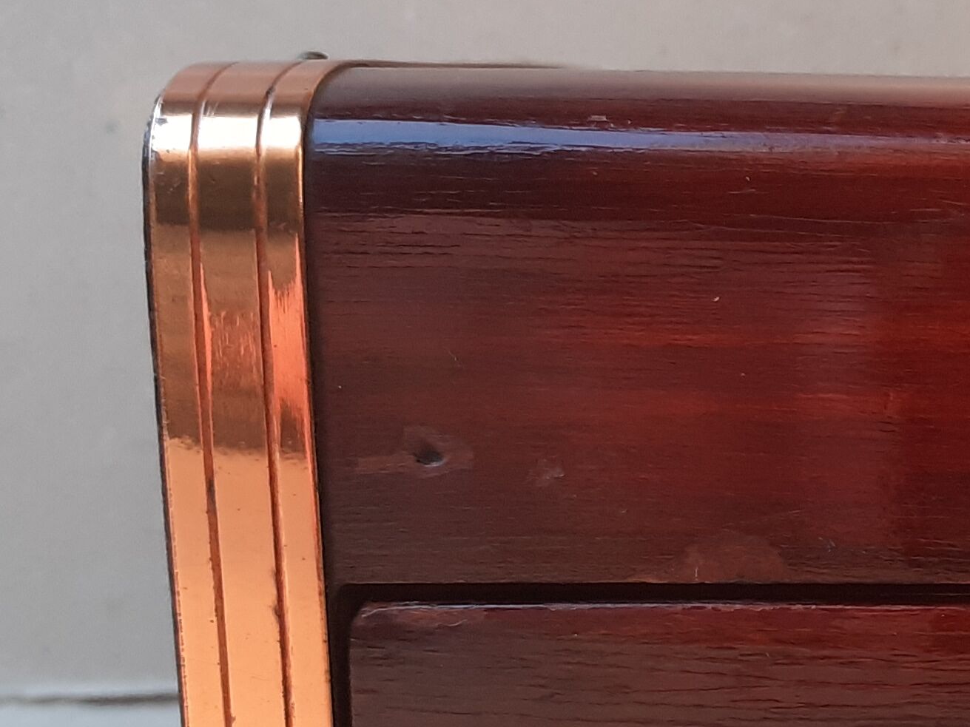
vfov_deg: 17.0
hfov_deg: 21.2
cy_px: 726
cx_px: 1196
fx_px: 2382
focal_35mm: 85
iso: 80
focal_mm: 3.6
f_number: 1.9
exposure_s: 1/120
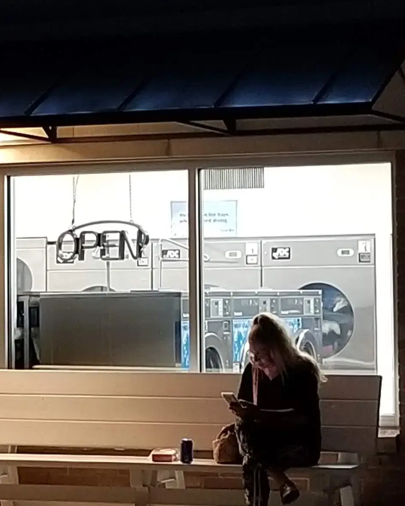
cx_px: 261
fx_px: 1303
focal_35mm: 87
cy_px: 185
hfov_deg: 17.6
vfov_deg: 21.9
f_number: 1.7
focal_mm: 4.25
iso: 200
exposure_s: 1/30
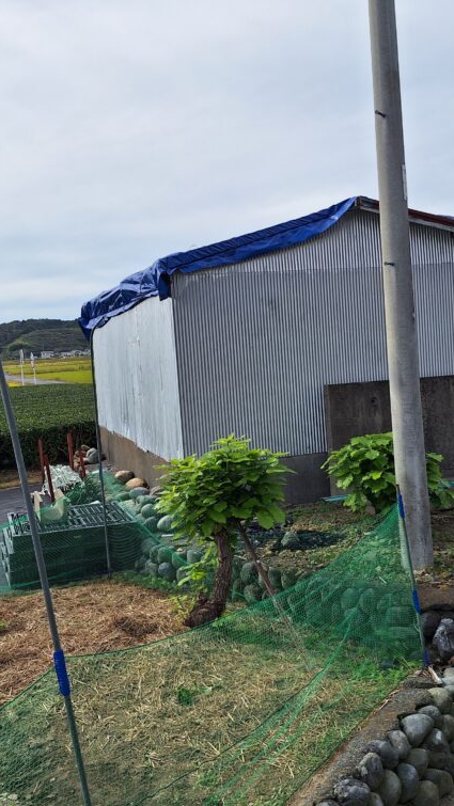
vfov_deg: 58.0
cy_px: 409
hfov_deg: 34.7
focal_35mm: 34
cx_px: 228
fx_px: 727
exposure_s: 1/4310
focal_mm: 5.54
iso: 40
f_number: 1.8
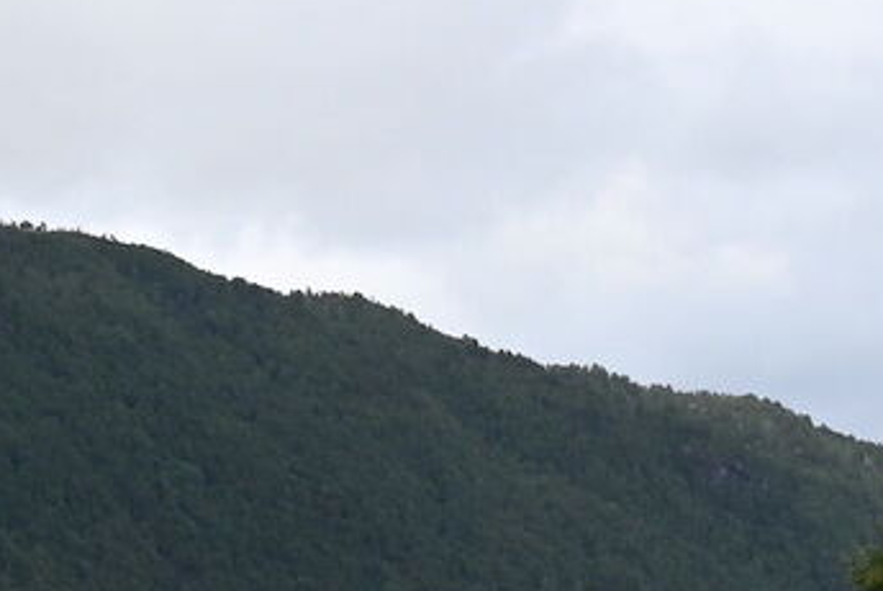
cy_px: 560
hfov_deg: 9.3
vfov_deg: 7.3
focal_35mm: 188
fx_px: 4619
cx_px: -1509
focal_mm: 22.5
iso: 100
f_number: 6.3
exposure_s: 1/320
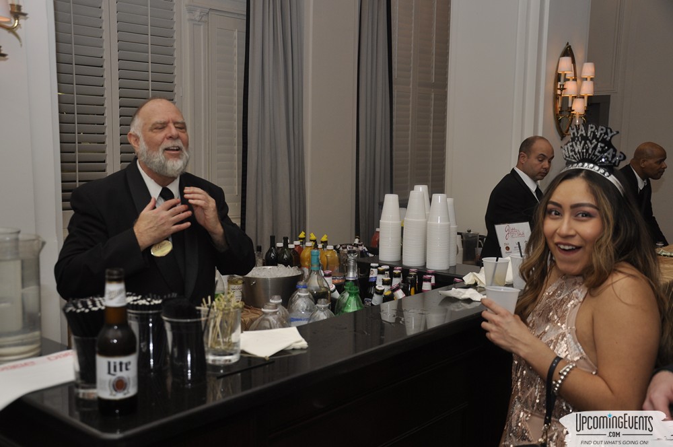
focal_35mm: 39
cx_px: 336
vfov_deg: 34.1
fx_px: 728
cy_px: 224
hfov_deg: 49.6
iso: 400
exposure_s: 1/60
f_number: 5
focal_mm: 26
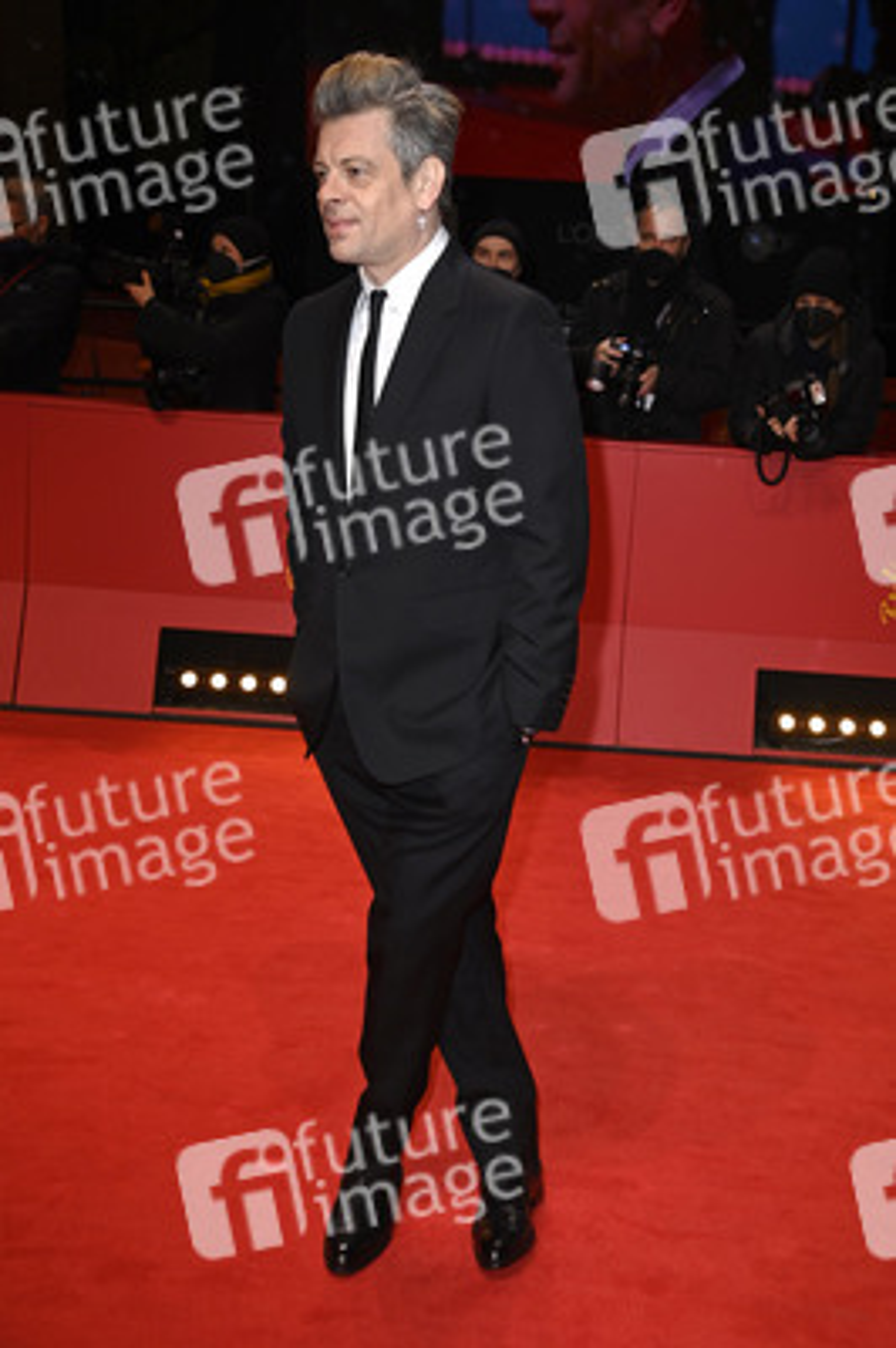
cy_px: 674
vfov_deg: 43.6
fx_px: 1683
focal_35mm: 45
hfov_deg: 29.8
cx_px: 448
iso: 500
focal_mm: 45
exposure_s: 1/160
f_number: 5.6
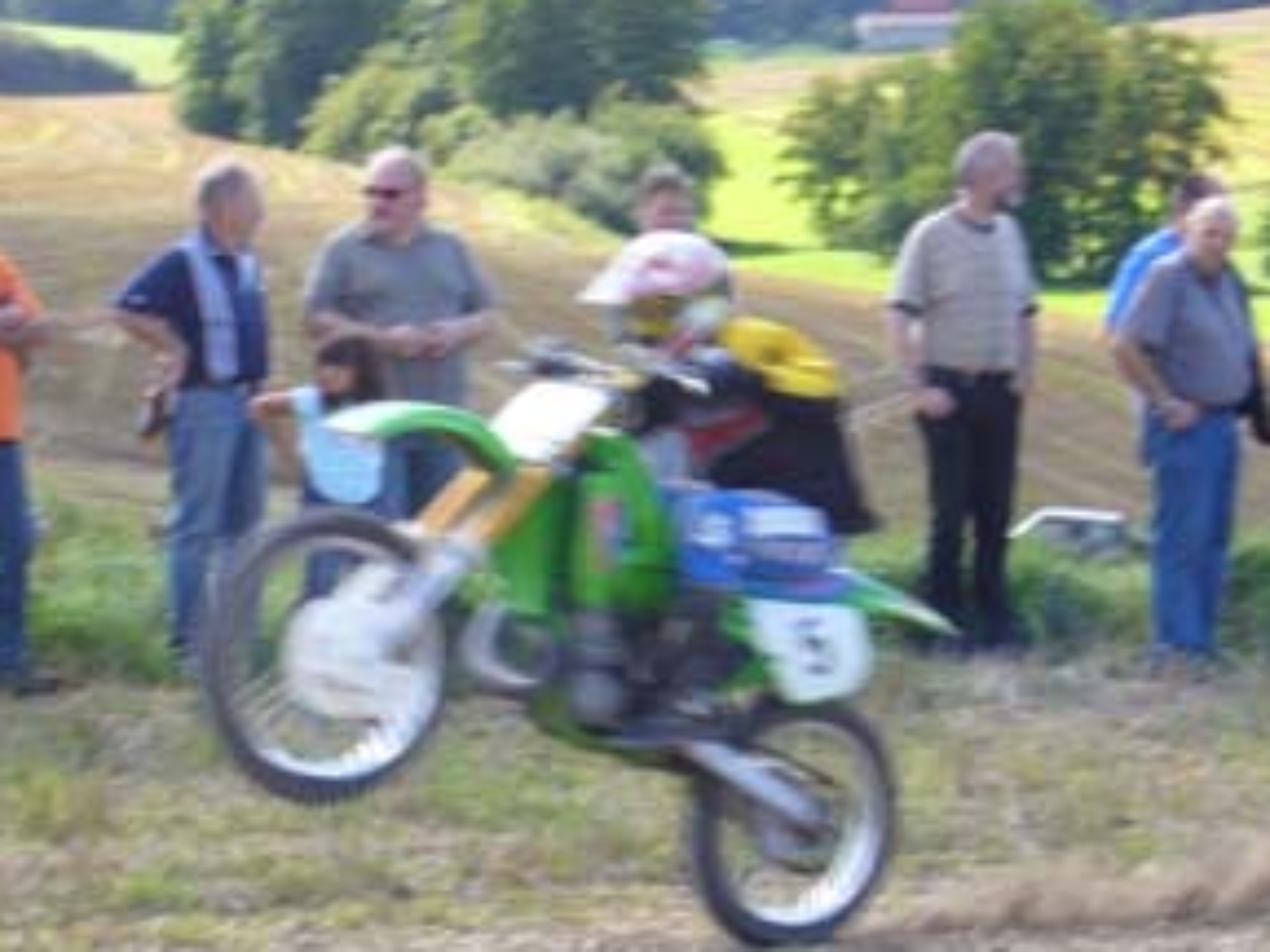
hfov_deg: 13.8
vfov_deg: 10.4
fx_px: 5246
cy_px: 599
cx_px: 798
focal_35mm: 143
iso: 100
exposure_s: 1/125
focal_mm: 17
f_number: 4.9
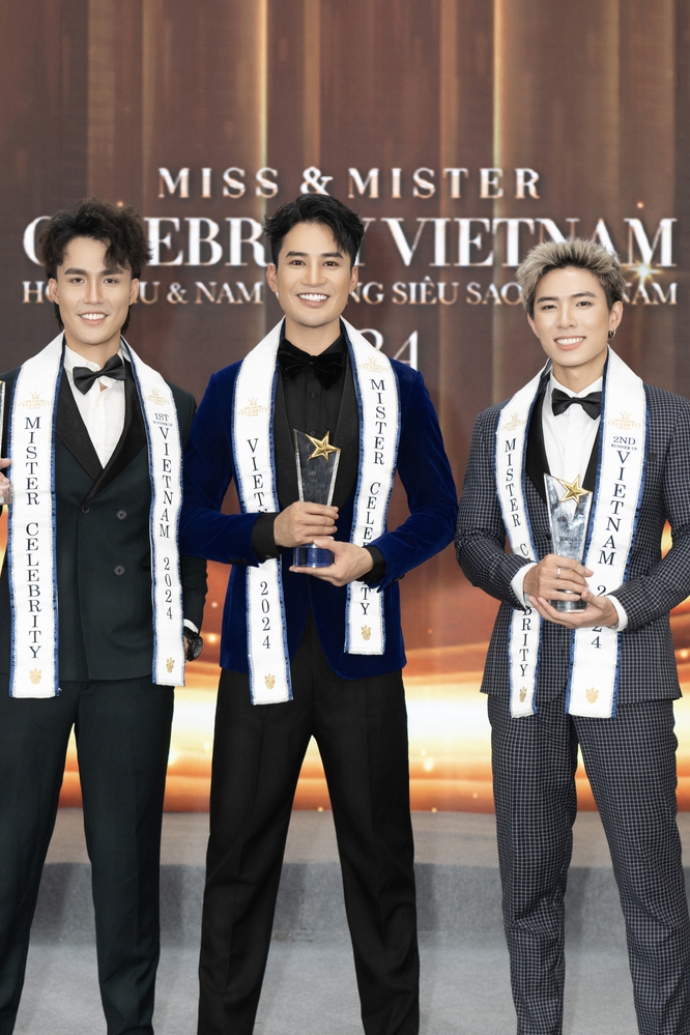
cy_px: 560
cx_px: 310
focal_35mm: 71
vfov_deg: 28.4
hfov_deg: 19.2
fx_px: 2041
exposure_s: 1/100
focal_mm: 55
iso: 800
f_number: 4.5
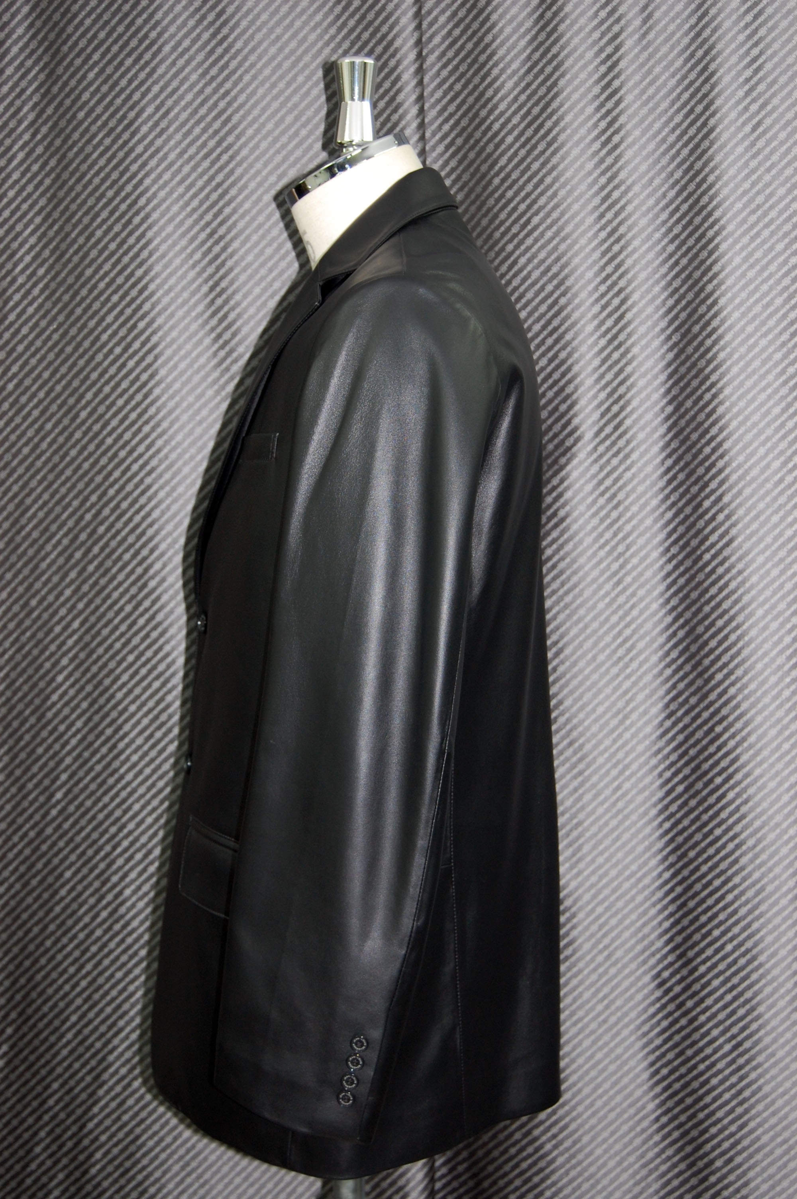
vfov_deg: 38.9
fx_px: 1697
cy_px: 600
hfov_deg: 26.4
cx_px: 398
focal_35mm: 51
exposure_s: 1/60
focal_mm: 34
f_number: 4.5
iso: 400
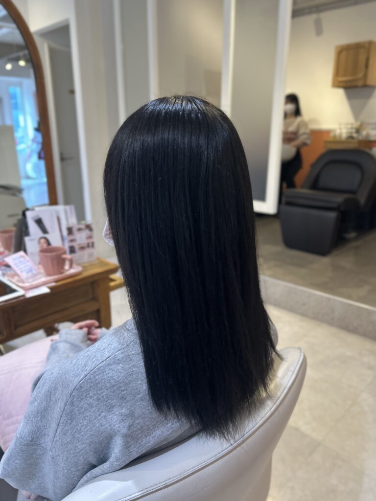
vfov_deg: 67.3
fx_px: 377
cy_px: 250
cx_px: 188
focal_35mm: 26
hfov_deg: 53.1
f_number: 1.5
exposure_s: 1/60
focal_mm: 5.7
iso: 64
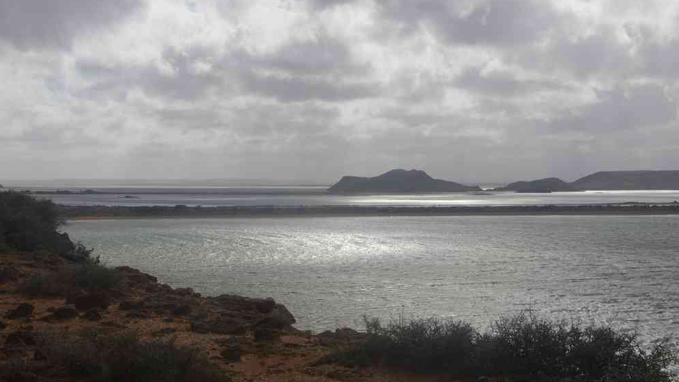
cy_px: 208
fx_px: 1369
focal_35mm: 76
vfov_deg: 15.9
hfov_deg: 27.9
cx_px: 341
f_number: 11
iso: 200
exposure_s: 1/200
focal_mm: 47.5
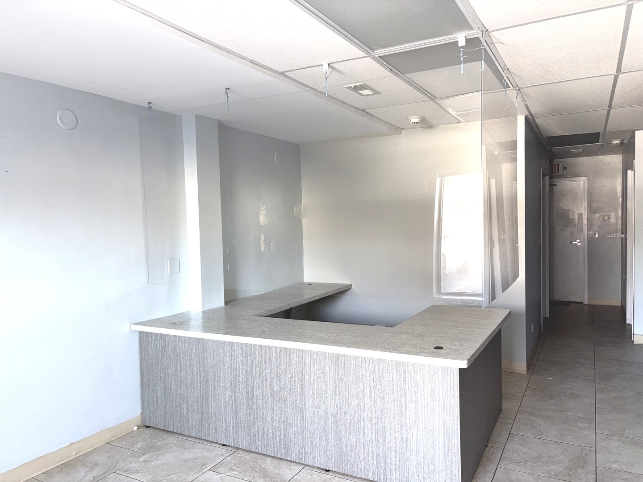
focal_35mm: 26
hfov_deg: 67.3
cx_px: 322
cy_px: 241
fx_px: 483
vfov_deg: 53.1
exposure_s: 1/17
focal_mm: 5.96
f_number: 1.6
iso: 64
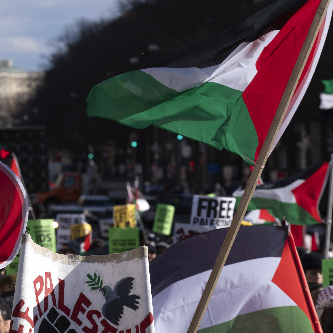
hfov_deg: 4.6
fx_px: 4158
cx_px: -66
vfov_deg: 4.6
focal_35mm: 382
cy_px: 179
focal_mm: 187
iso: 100
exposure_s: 1/640
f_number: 9
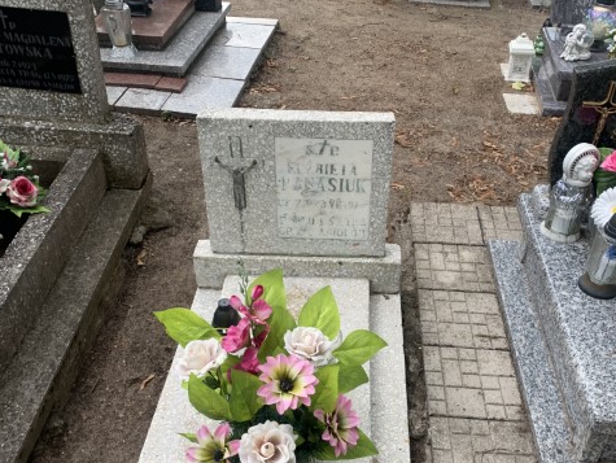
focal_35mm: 35
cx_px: 335
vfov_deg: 40.5
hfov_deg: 52.5
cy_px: 285
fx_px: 623
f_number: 1.8
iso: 25
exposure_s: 1/229
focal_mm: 4.25
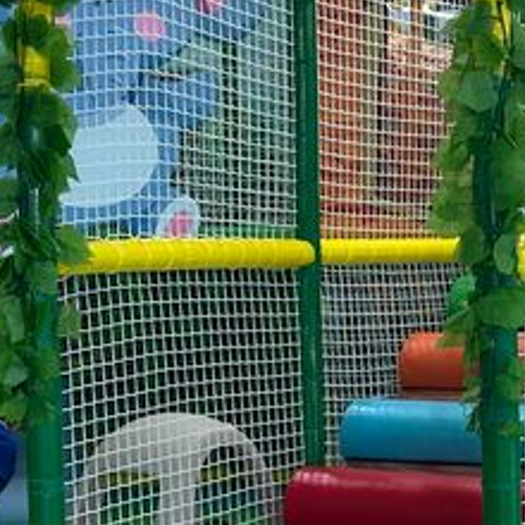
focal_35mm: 113
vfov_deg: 15.4
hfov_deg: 15.3
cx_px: 453
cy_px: 351
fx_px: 1939
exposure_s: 1/120
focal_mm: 5.7
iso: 125
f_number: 1.5
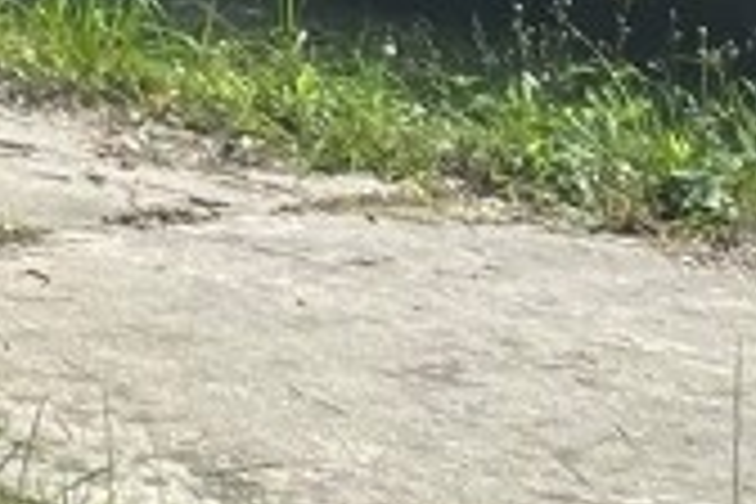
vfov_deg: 4.3
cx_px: -738
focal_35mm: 305
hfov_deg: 6.6
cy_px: -1094
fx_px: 6404
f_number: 1.78
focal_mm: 6.86
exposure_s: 1/2070
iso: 64
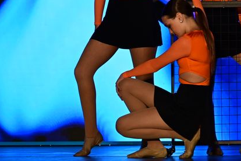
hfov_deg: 7.8
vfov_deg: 5.3
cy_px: -21
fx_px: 1740
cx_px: 296
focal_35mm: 260
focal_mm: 70
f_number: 3.5
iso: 1600
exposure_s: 1/800
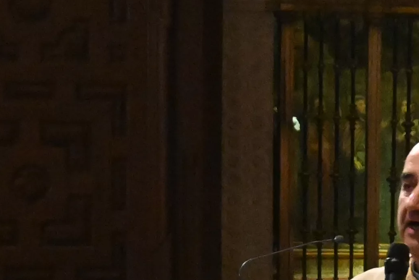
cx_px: 392
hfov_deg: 5.1
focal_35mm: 403
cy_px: 616
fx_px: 4691
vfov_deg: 3.4
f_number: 6.3
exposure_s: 1/100
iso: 6400
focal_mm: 50
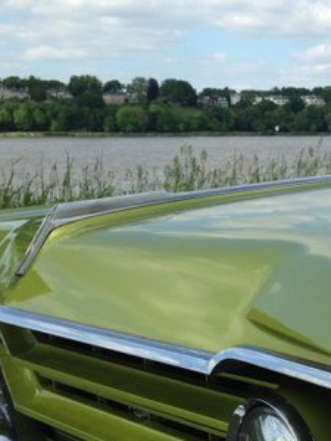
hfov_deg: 21.2
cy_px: 231
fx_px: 841
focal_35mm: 66
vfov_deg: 29.4
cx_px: 357
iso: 50
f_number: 2.4
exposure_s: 1/1323
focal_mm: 4.12
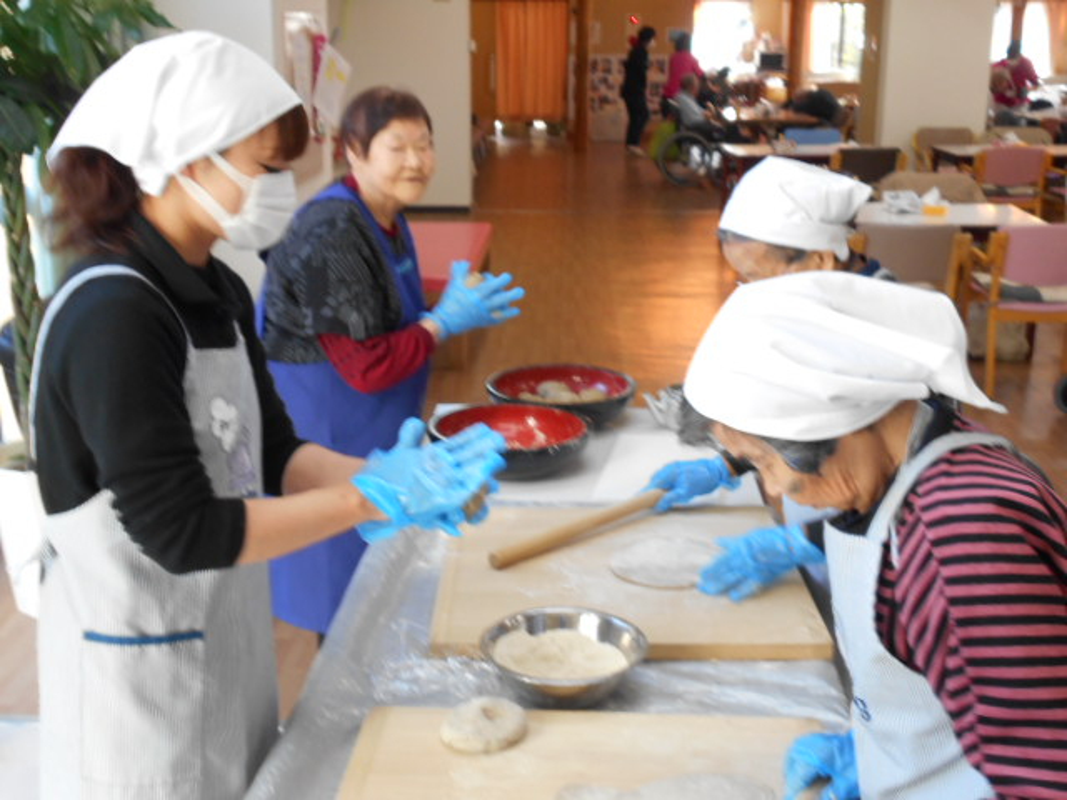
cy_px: 400
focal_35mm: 44
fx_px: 1356
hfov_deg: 42.9
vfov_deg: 32.9
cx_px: 534
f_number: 4.2
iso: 200
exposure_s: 1/30
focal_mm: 7.7
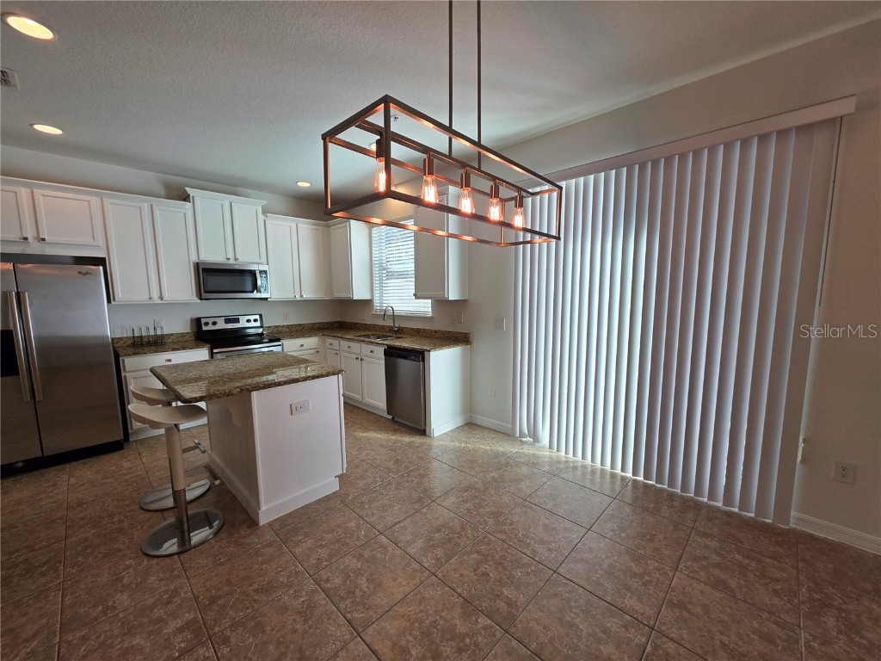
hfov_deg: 106.2
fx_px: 331
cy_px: 330
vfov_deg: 89.9
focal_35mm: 13
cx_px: 440
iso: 50
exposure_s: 1/120
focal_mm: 2.2
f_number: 1.9
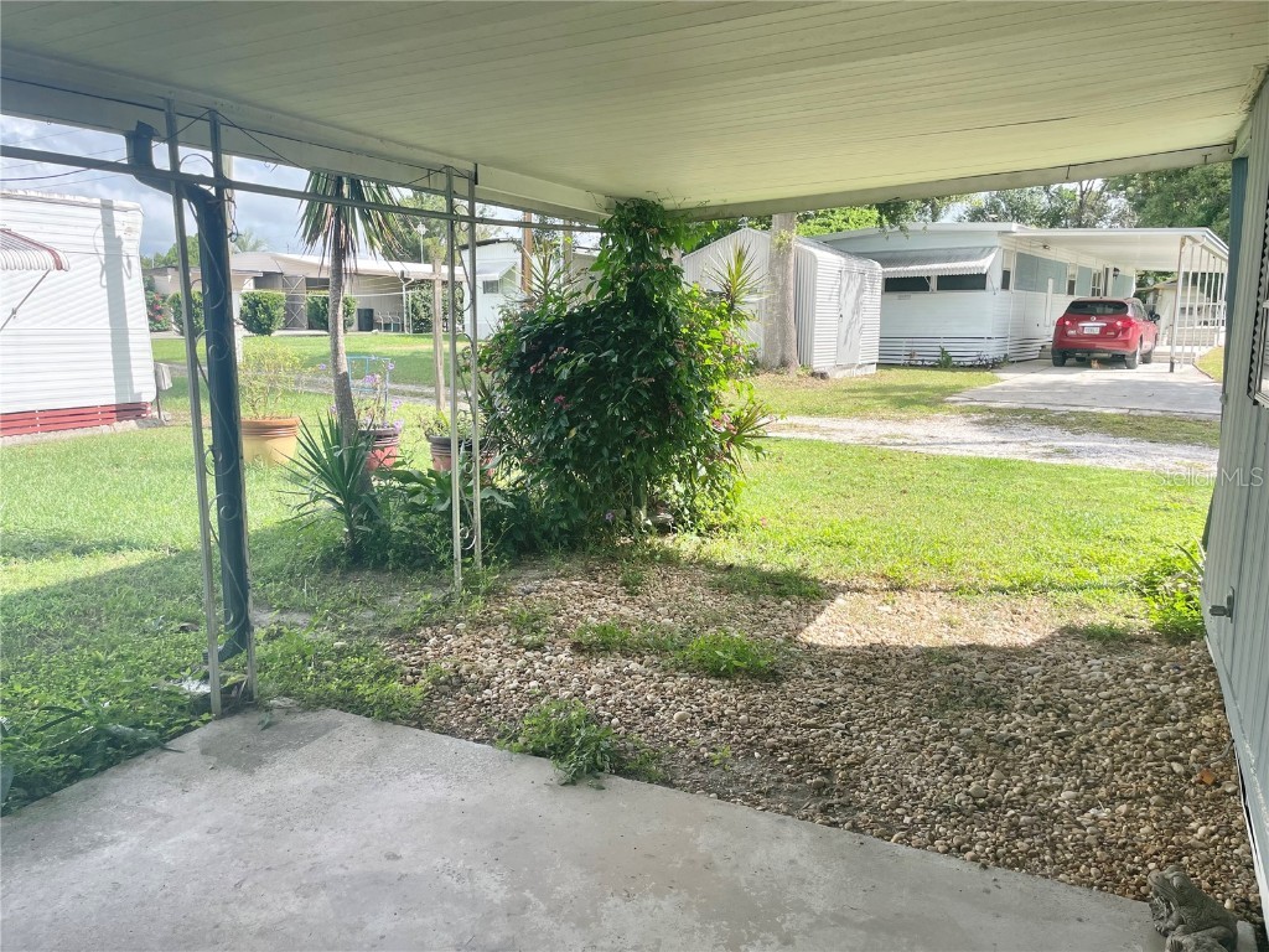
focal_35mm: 26
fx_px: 953
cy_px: 476
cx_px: 634
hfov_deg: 67.3
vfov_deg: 53.1
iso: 32
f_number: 1.6
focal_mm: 4.2
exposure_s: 1/1171
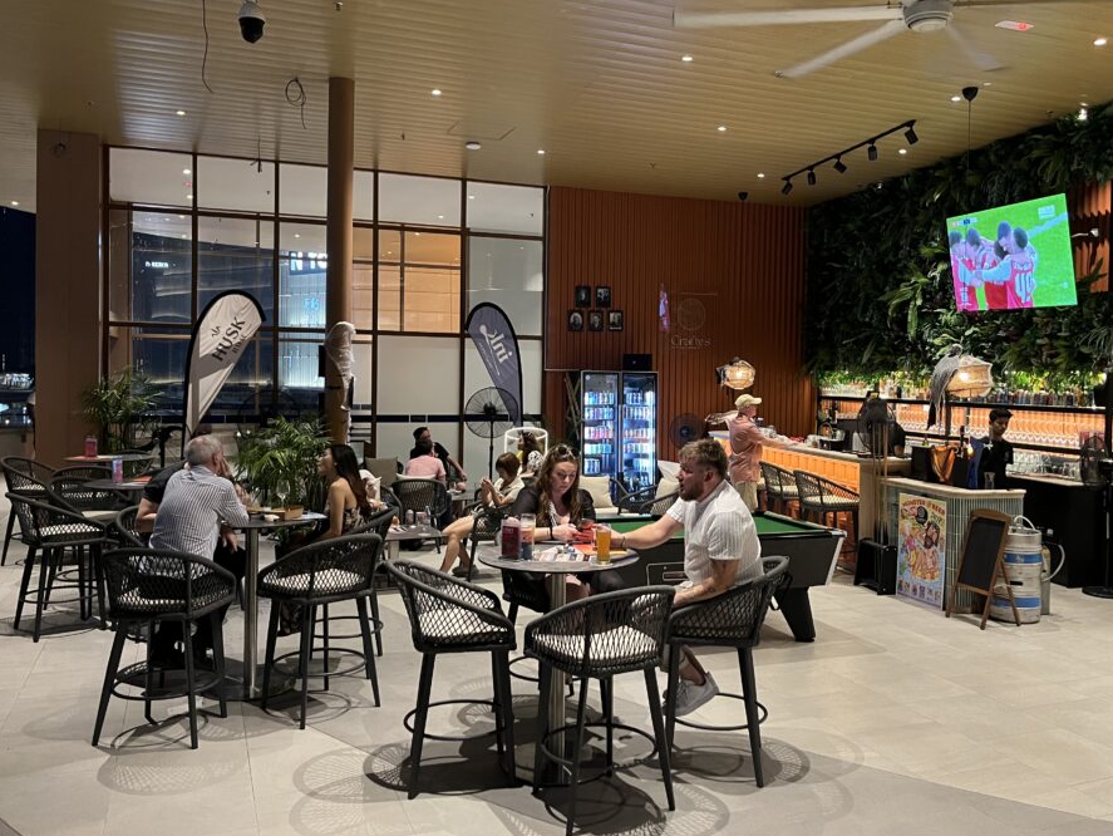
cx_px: 594
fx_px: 965
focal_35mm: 30
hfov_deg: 59.9
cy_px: 392
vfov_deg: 46.8
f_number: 1.6
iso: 500
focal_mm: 5.1
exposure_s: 1/56
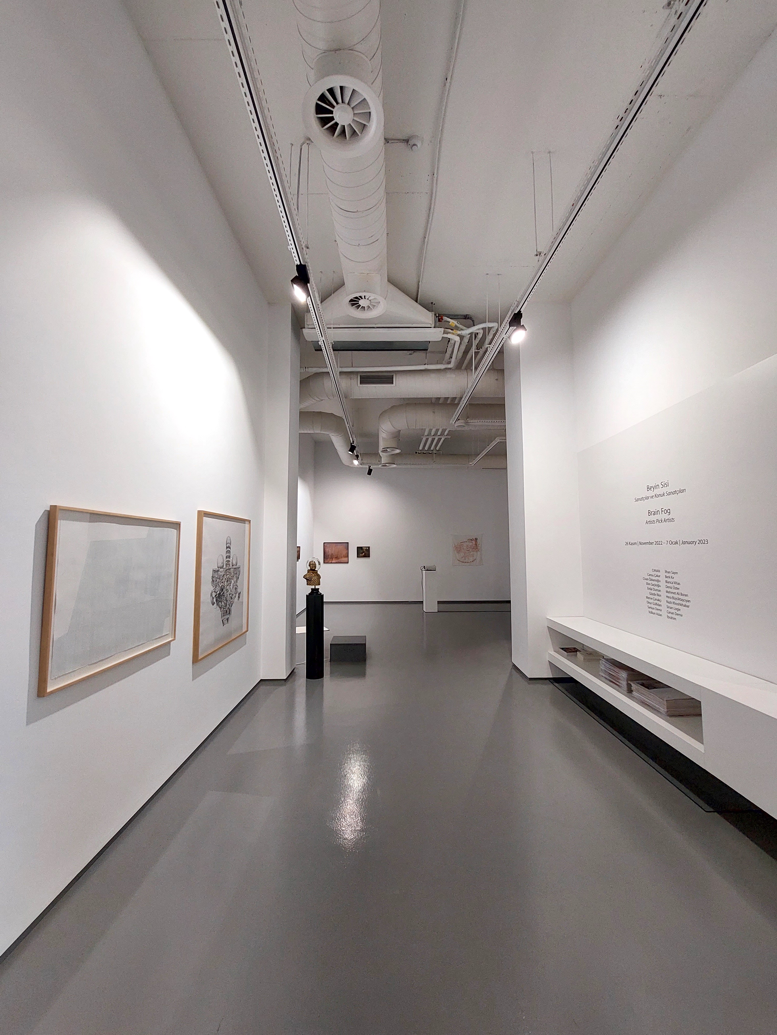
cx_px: 388
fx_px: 389
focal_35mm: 13
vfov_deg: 106.2
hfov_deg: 89.9
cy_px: 518
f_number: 2.2
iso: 100
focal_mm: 1.74
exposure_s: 1/50
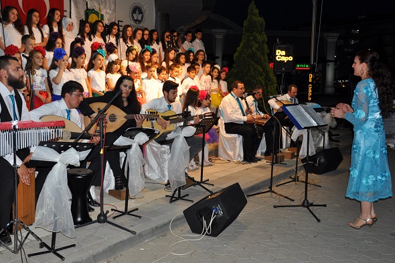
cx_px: 187
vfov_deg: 36.8
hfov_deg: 53.2
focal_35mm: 36
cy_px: 121
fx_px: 395
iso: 200
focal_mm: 22
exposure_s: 1/60
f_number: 3.8
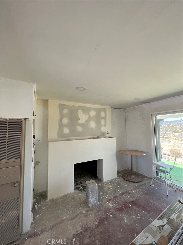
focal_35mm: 13
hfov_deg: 89.9
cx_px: 92
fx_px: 92
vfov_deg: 106.2
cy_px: 122
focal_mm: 1.57
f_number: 1.8
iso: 50
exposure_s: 1/99
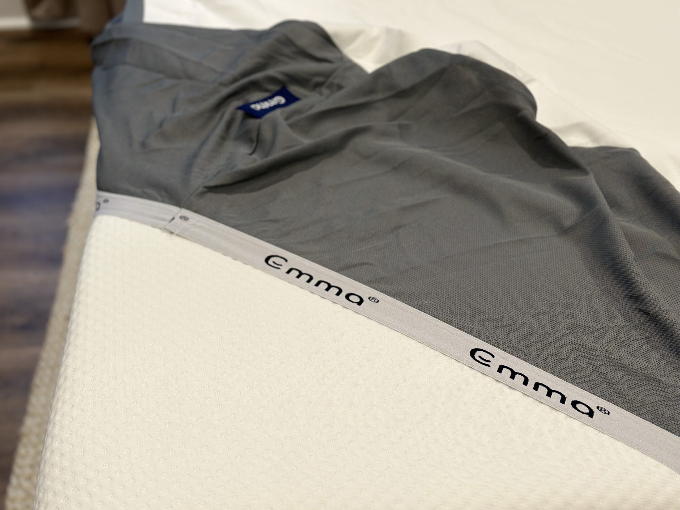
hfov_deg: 39.7
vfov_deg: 30.3
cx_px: 340
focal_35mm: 48
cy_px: 255
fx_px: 943
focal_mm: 6.86
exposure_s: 1/60
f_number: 1.78
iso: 160
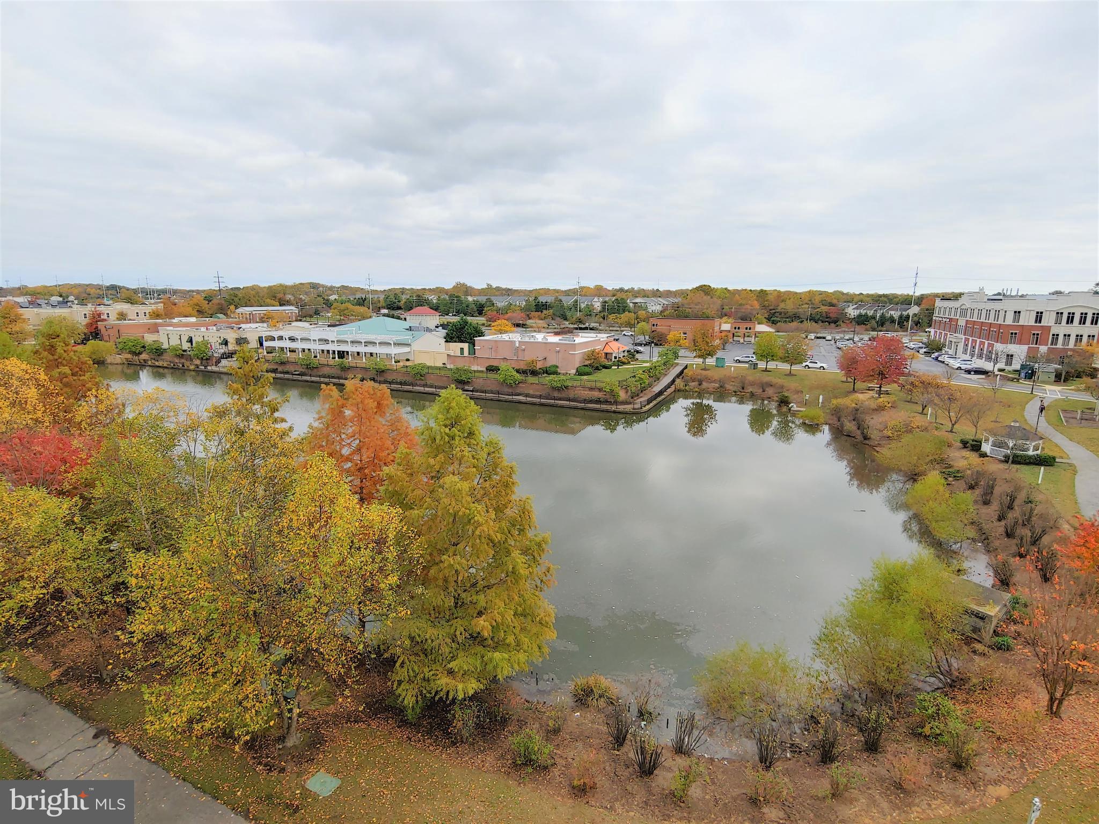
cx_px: 550
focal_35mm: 16
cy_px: 412
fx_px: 508
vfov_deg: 78.1
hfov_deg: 94.5
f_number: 1.9
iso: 50
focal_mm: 2.18
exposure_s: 1/676
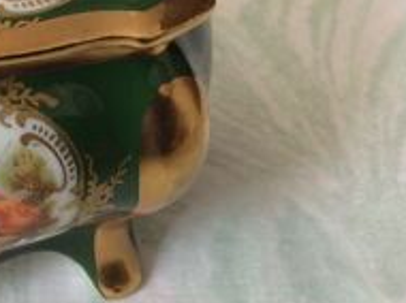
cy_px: 20
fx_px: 949
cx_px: -98
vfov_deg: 17.8
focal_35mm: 81
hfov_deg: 22.1
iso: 32
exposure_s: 1/33
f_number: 2.4
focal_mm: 3.3
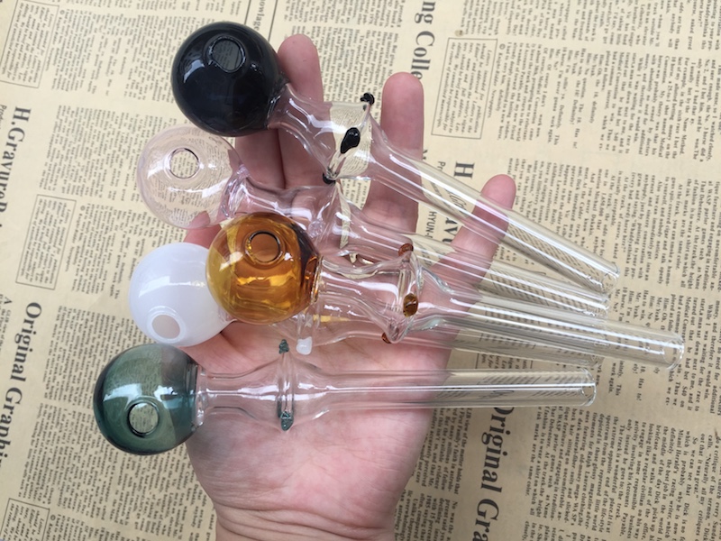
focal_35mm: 29
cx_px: 360
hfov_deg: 61.7
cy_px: 270
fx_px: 604
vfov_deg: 48.2
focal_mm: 4.15
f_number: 2.2
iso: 32
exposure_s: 1/107
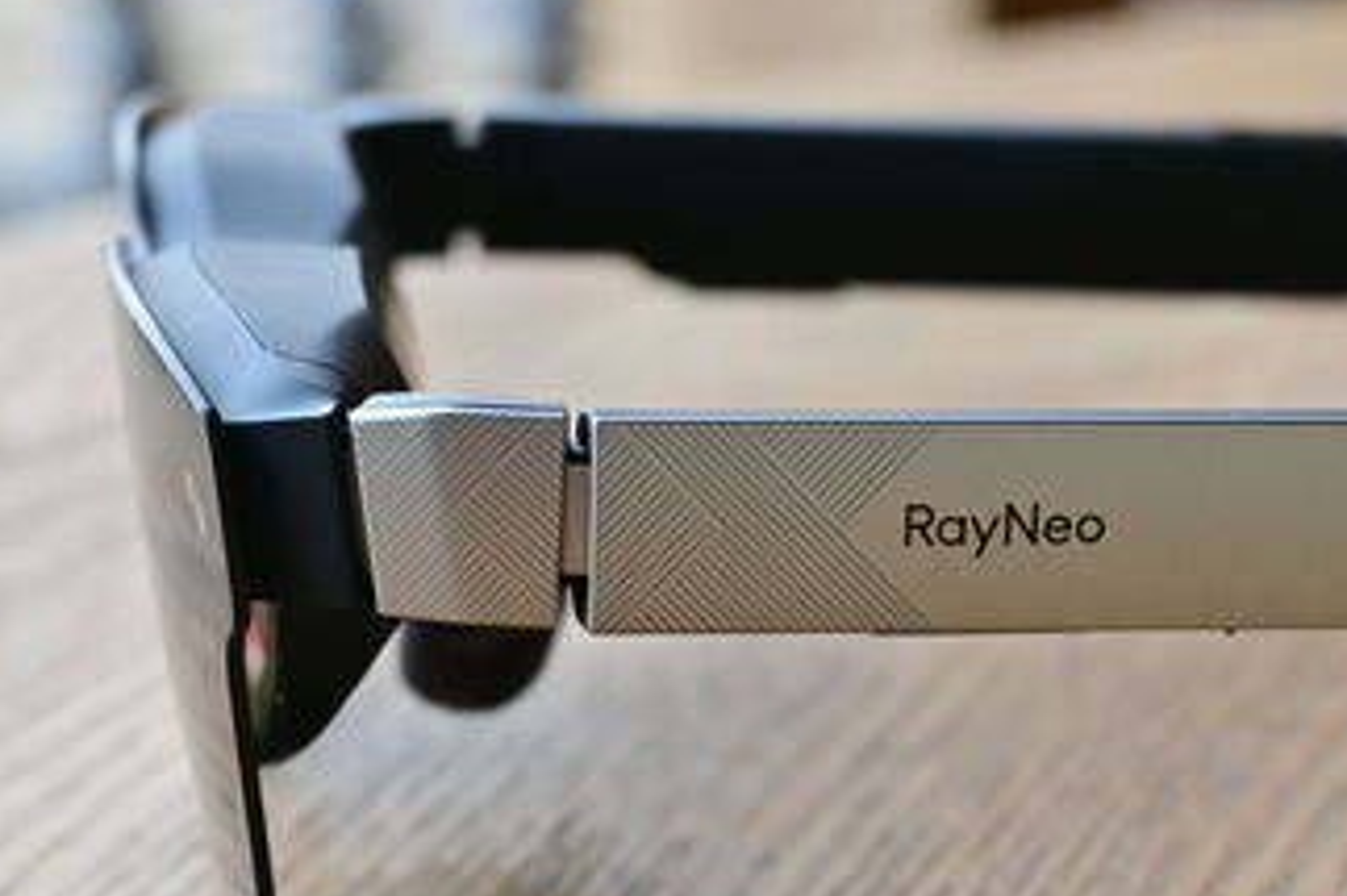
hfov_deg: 15.3
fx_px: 5009
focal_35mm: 134
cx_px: 776
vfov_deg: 10.2
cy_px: 794
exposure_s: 1/100
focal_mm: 47
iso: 250
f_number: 6
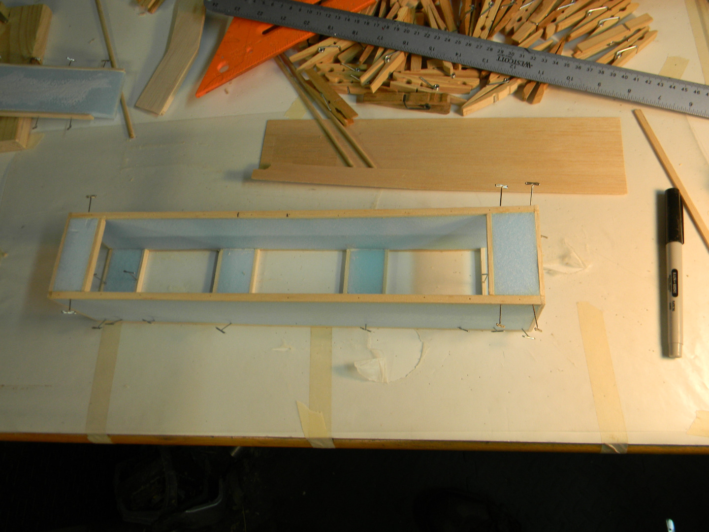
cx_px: 354
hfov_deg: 63.4
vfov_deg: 49.7
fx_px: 573
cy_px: 266
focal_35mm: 28
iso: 100
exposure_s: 1/30
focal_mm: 5
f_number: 3.5
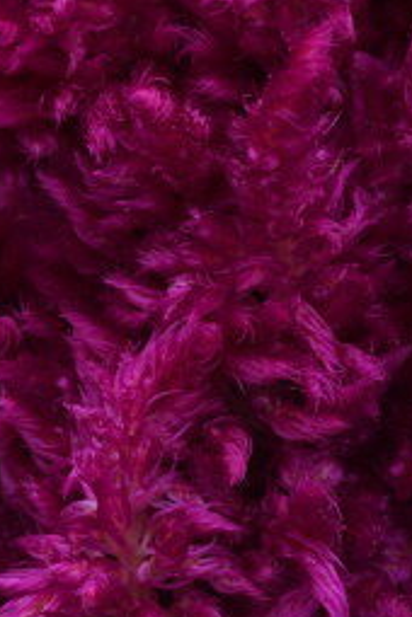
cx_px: 233
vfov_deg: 4.2
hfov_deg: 2.8
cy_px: 146
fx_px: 8480
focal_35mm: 494
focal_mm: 105
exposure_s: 1/50
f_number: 11
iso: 200
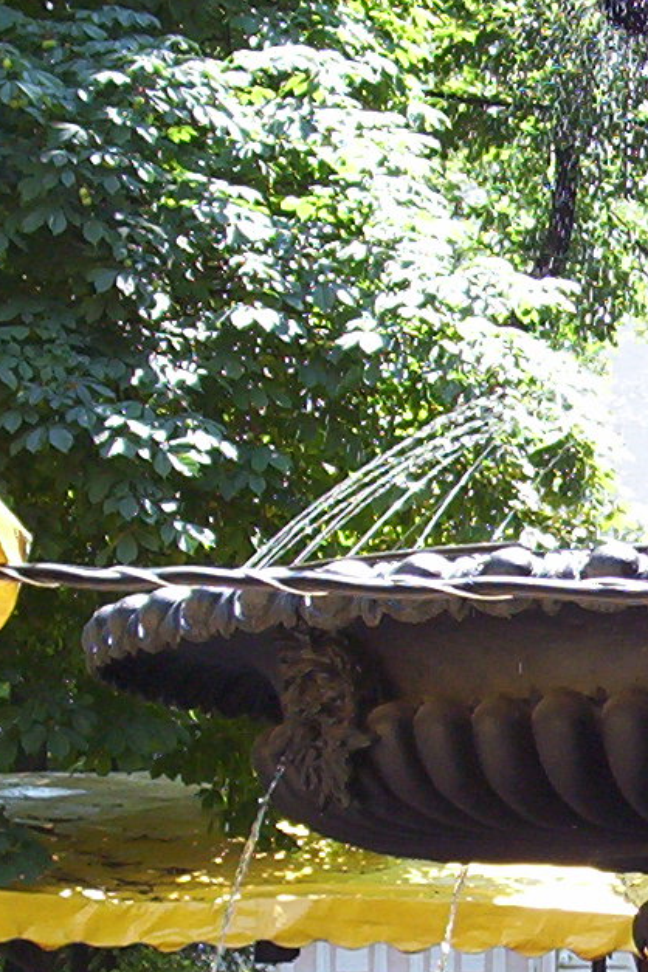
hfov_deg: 7.6
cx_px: 809
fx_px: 4833
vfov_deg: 11.4
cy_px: 877
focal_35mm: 179
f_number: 3.26
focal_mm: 8.74
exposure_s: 1/171
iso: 100
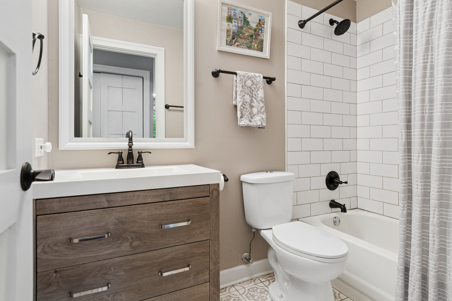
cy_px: 150
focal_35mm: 18
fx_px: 226
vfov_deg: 67.4
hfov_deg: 90.0
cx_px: 226
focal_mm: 12
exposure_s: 1/5
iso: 250
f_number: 8
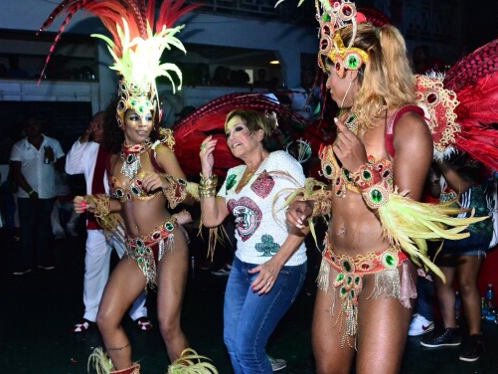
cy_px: 184
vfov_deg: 36.0
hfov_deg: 46.8
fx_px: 576
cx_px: 266
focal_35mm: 40
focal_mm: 24
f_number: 5.6
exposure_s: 1/250
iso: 5000
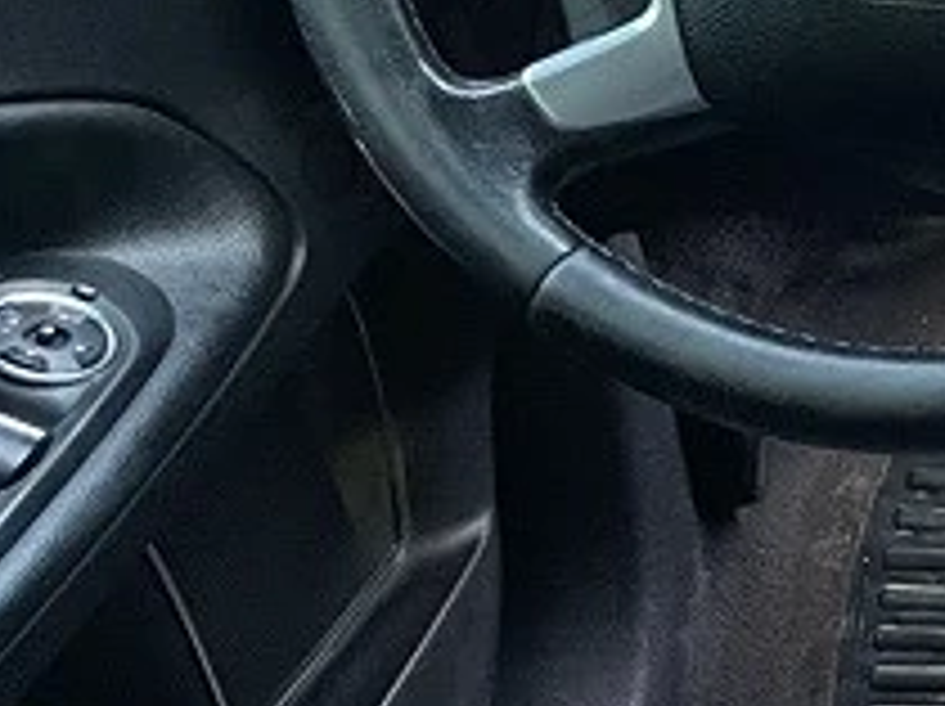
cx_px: 1953
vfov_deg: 11.9
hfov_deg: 13.4
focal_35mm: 124
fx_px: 3381
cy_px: 81
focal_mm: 4.2
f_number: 1.6
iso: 125
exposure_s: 1/95
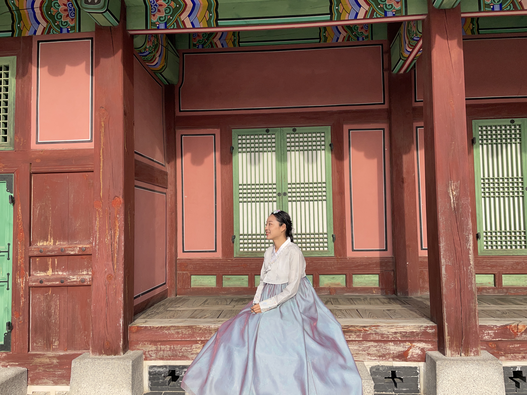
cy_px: 198
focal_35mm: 26
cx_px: 264
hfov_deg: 67.3
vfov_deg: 53.1
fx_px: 396
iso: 32
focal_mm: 4.2
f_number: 1.6
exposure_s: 1/1221
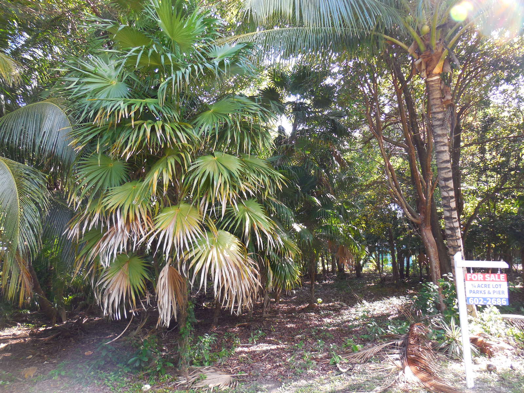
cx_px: 262
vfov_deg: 54.9
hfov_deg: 69.4
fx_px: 378
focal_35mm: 25
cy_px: 196
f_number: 3.1
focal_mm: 4.5
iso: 125
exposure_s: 1/80
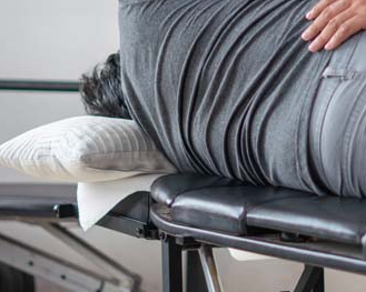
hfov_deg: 11.2
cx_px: 327
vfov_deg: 9.0
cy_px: -10
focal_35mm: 171
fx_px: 1852
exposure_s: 1/125
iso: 125
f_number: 1.8
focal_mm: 50
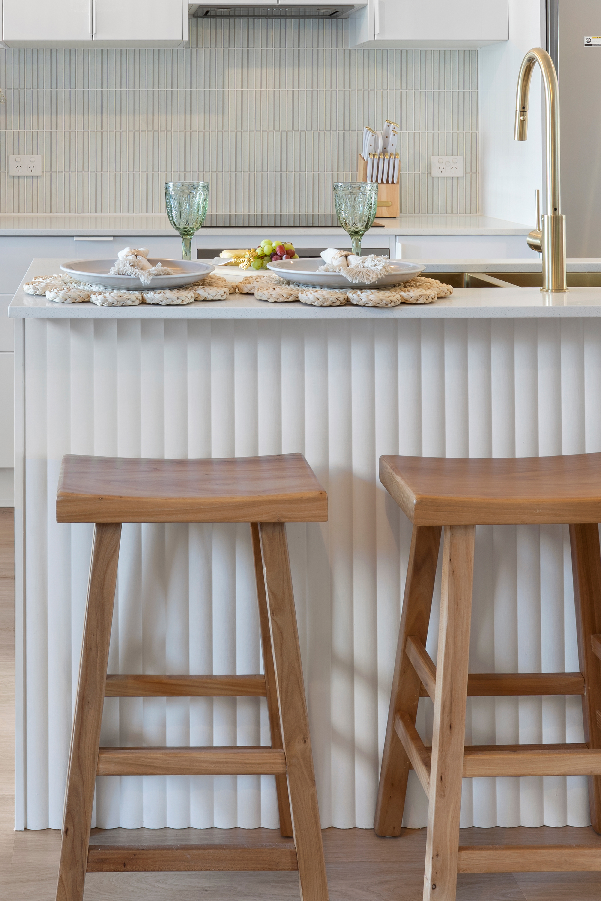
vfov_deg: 43.7
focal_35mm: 44
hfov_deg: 30.4
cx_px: 190
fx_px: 1096
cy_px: 256
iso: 160
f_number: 13
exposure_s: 1.6
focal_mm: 28.5
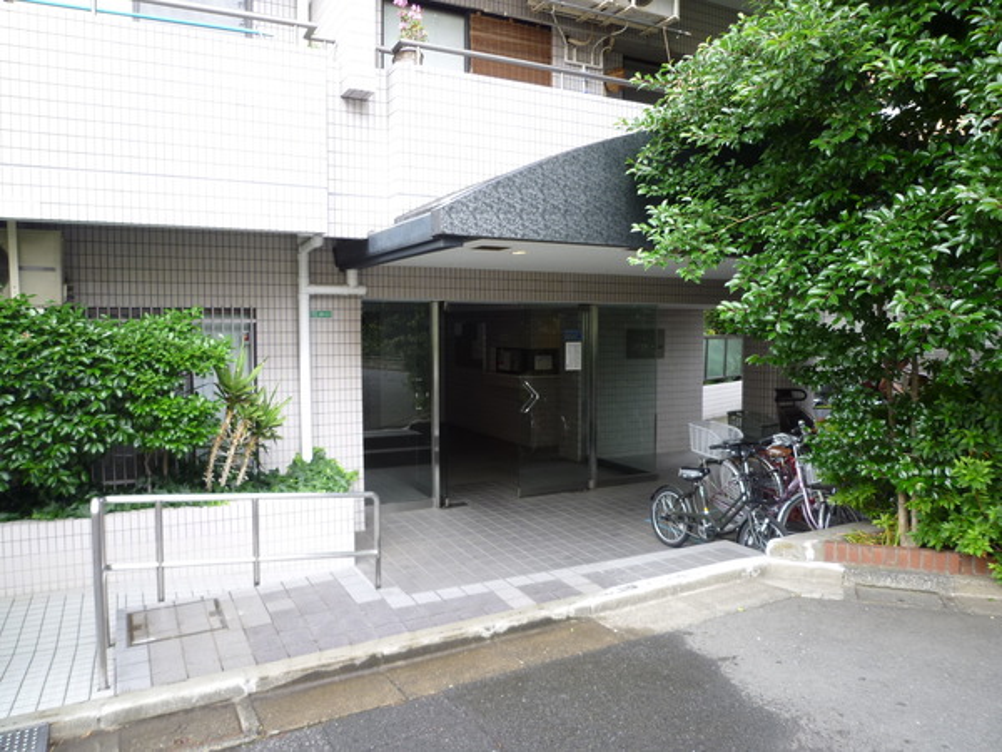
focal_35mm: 25
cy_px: 376
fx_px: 724
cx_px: 501
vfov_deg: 54.9
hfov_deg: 69.4
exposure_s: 1/30
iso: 80
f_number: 2.8
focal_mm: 4.5
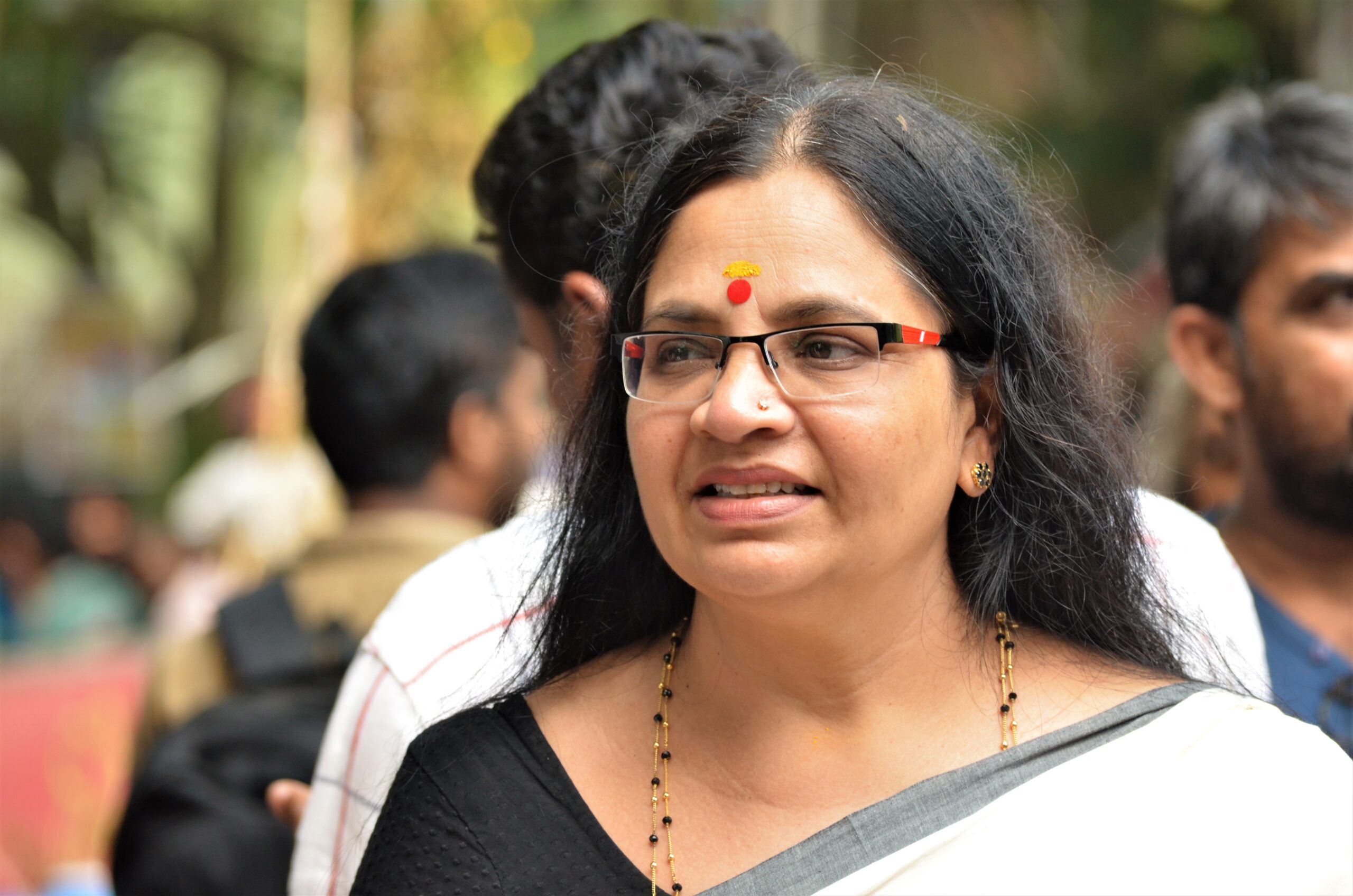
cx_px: 676
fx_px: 8721
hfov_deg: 8.9
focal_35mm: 232
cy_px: 448
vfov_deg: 5.9
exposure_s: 1/250
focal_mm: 155
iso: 640
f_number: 5.6
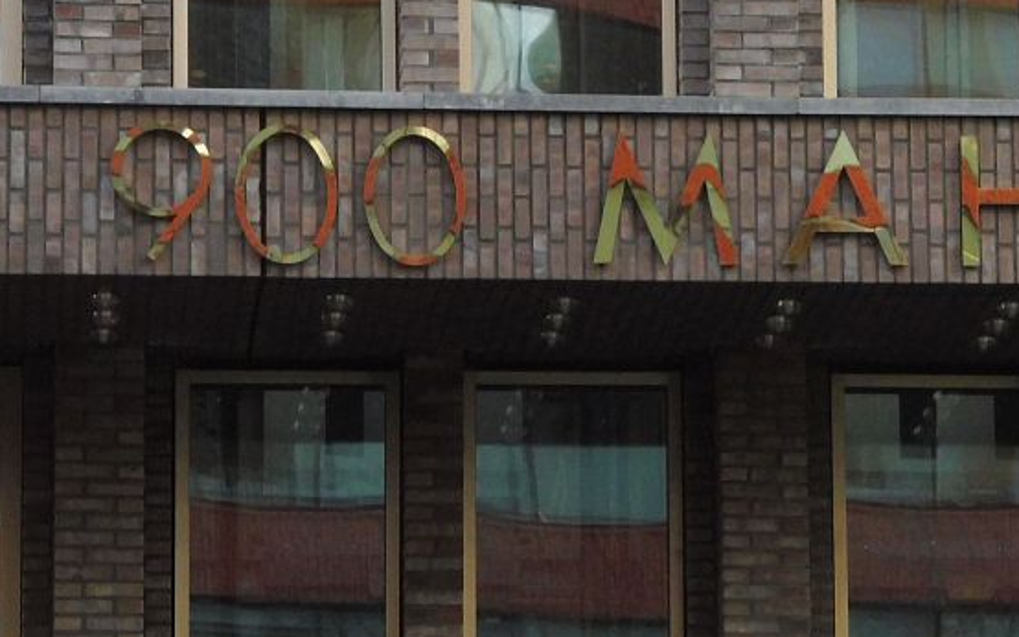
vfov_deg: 4.6
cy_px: 217
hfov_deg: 7.4
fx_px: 7885
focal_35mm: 284
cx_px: 761
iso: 500
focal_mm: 25.9
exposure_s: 1/125
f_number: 5.4
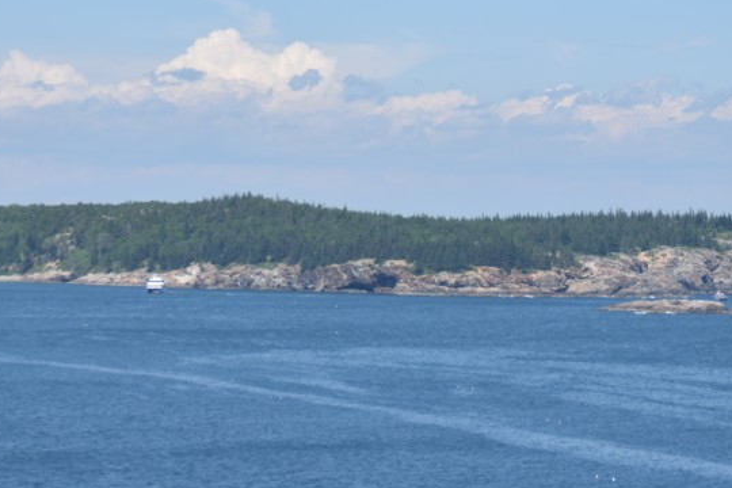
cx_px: 321
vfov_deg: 8.3
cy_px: 188
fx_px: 3355
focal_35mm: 165
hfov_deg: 12.5
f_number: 4
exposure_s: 1/1000
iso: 100
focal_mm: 55
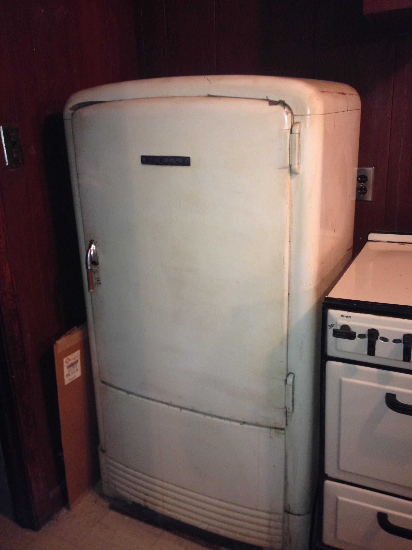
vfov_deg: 52.6
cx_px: 206
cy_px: 275
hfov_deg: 40.7
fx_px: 555
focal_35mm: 35
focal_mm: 4.28
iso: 160
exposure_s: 1/16
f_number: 2.4
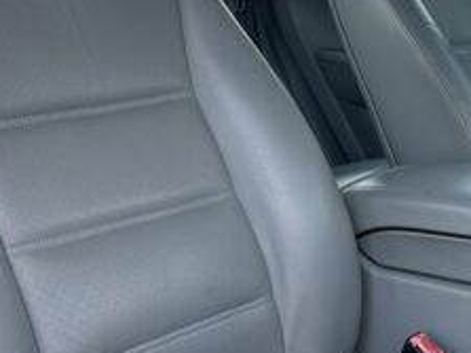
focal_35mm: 86
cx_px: 454
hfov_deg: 22.0
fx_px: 1170
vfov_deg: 17.0
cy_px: 72
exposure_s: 1/426
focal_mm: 6.86
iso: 80
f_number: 1.78
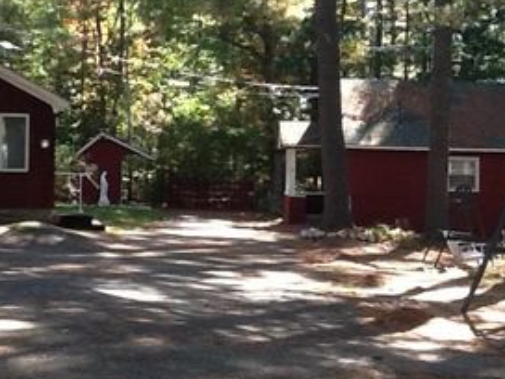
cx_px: 102
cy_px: 99
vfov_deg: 18.1
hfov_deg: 23.8
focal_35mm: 81
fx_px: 1182
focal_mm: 2.03
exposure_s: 1/129
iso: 40
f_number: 2.4
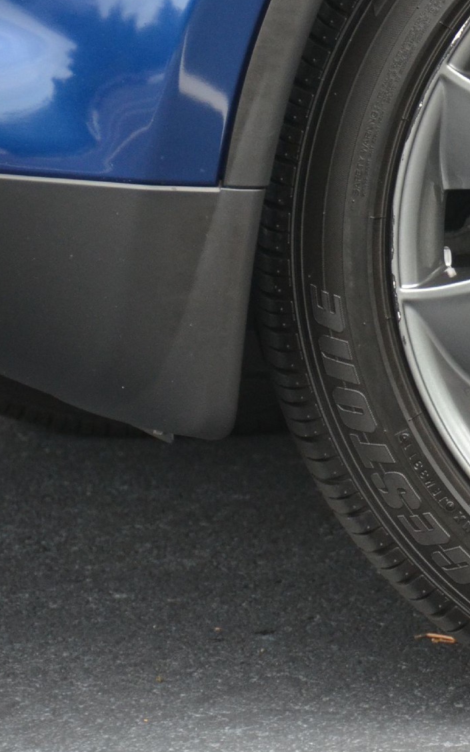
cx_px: 773
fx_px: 11784
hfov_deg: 2.3
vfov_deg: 3.7
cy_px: 226
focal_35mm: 575
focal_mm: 170
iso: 1000
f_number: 5.6
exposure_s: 1/500
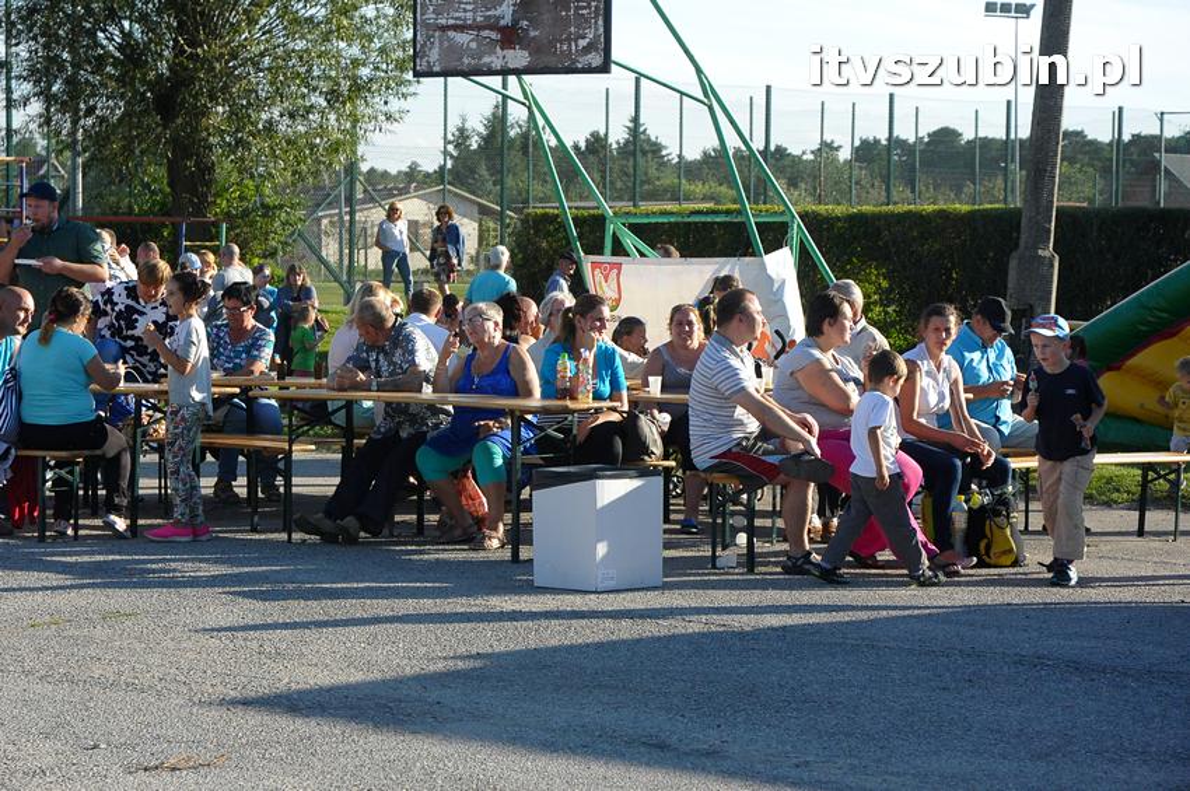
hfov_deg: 19.5
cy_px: 396
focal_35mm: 105
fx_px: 3467
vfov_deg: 13.0
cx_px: 595
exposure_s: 1/1000
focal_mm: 70
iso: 800
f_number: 8
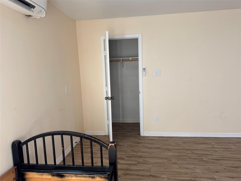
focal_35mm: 24
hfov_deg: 71.6
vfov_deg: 56.8
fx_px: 167
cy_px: 90
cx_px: 120
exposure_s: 1/60
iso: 125
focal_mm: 6.76
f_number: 1.78
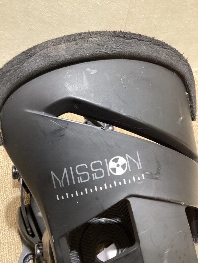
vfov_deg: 58.4
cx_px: 99
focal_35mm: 31
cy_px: 132
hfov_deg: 45.4
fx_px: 236
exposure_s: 1/50
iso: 320
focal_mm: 3.3
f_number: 2.4
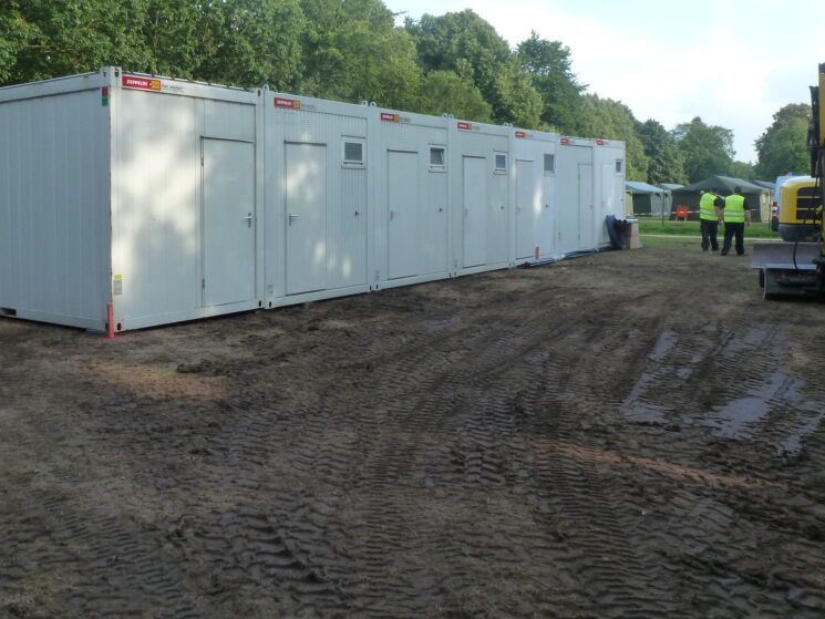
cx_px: 310
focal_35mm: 33
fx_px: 787
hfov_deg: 54.7
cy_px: 230
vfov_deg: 42.6
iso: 160
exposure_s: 1/125
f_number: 4
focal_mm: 4.3
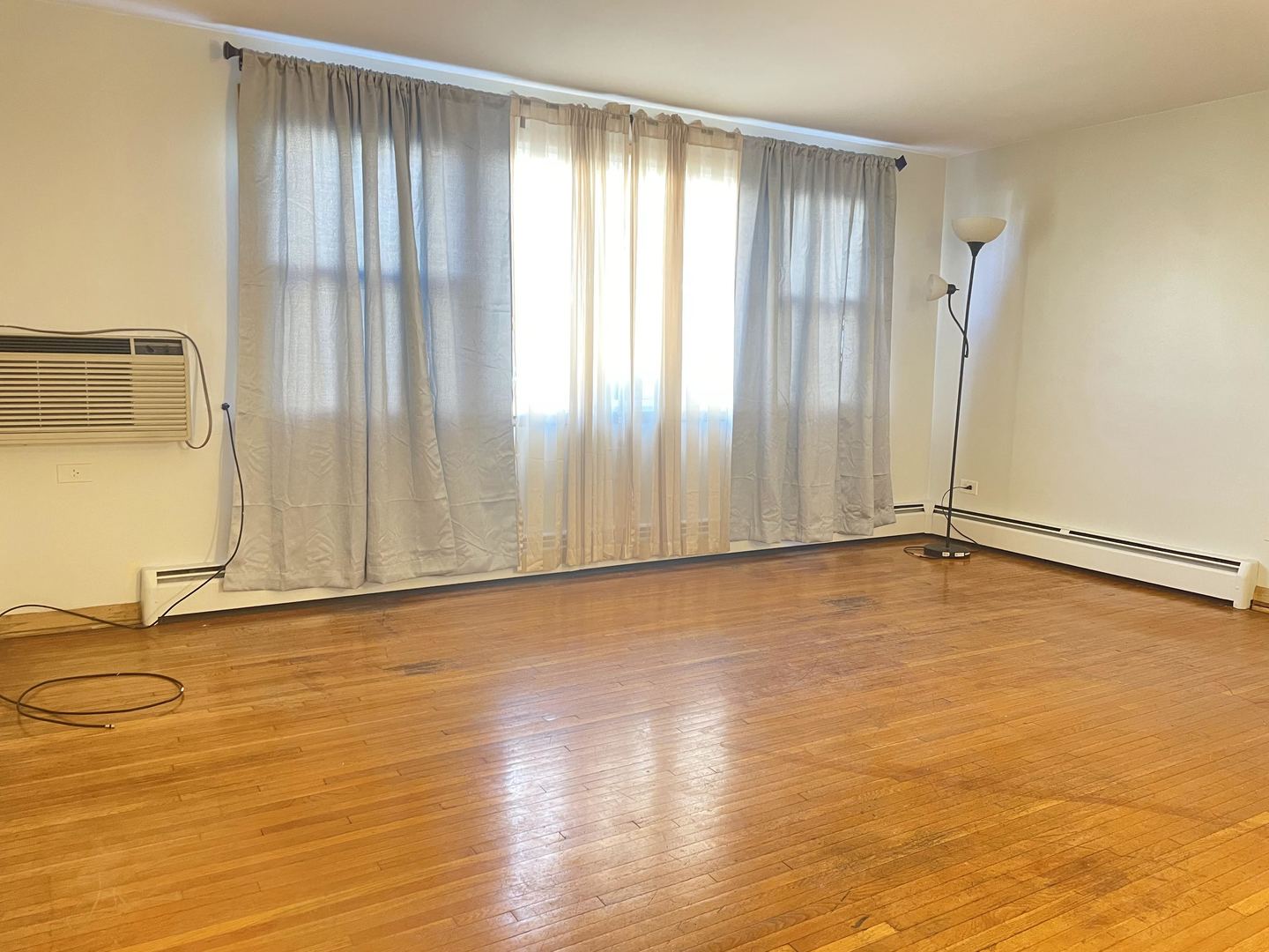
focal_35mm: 26
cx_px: 634
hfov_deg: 67.3
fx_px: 953
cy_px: 476
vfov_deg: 53.1
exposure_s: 1/40
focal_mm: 4.2
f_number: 1.6
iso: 500
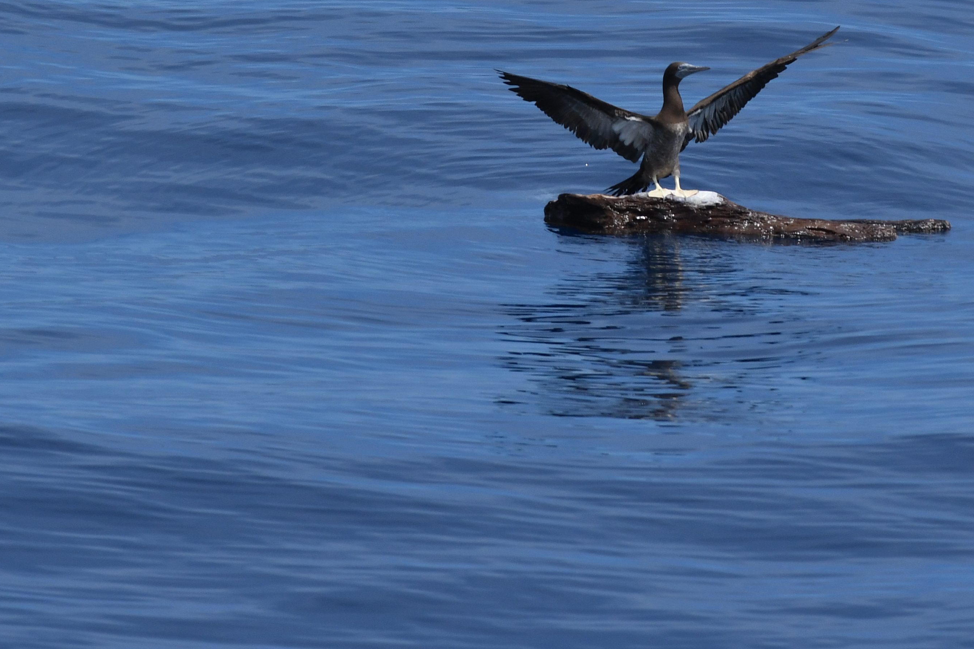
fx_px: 25133
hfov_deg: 2.2
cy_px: 78
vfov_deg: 1.5
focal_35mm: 929
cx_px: 633
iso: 320
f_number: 5.6
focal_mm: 300
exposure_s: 1/5000
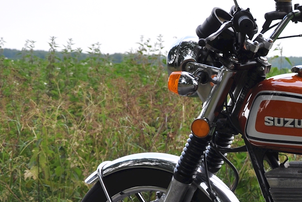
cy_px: 165
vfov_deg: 10.2
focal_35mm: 134
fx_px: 1124
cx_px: 389
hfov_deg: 14.7
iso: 200
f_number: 6.3
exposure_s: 1/160
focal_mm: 34
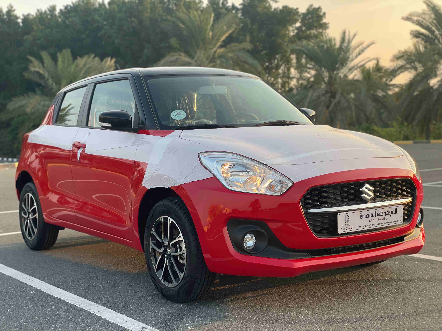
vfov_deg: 28.0
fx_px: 664
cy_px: 166
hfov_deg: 36.8
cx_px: 221
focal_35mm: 52
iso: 32
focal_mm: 6
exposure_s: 1/436
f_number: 2
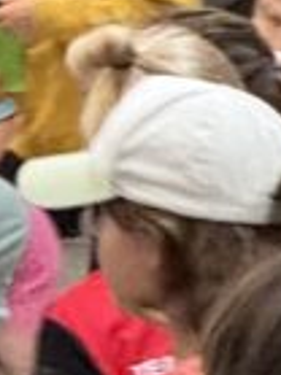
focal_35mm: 886
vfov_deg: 2.2
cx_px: -462
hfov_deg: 1.7
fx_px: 9604
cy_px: 49
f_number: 2.8
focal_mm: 15.66
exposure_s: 1/50
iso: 250
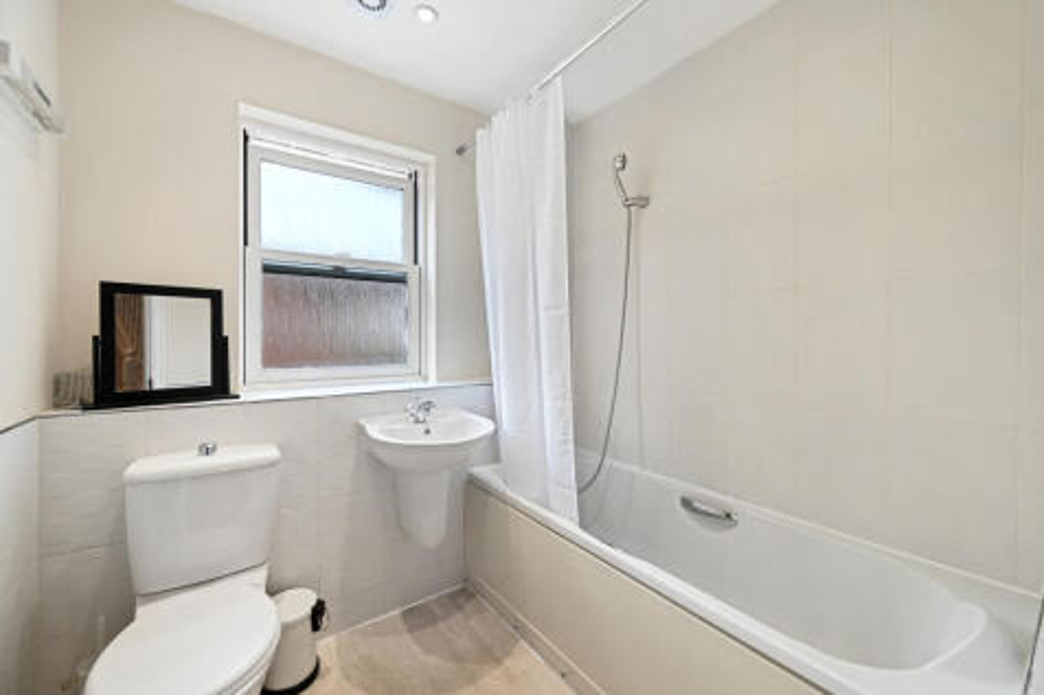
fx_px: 406
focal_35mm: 14
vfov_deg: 81.2
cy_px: 348
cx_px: 522
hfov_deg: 104.3
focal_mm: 14
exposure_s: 1/13
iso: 360
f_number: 7.1
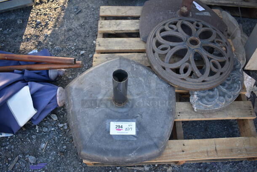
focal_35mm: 27
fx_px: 193
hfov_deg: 67.3
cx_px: 128
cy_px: 86
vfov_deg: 48.0
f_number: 4.5
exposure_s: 1/250
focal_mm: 18
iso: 400
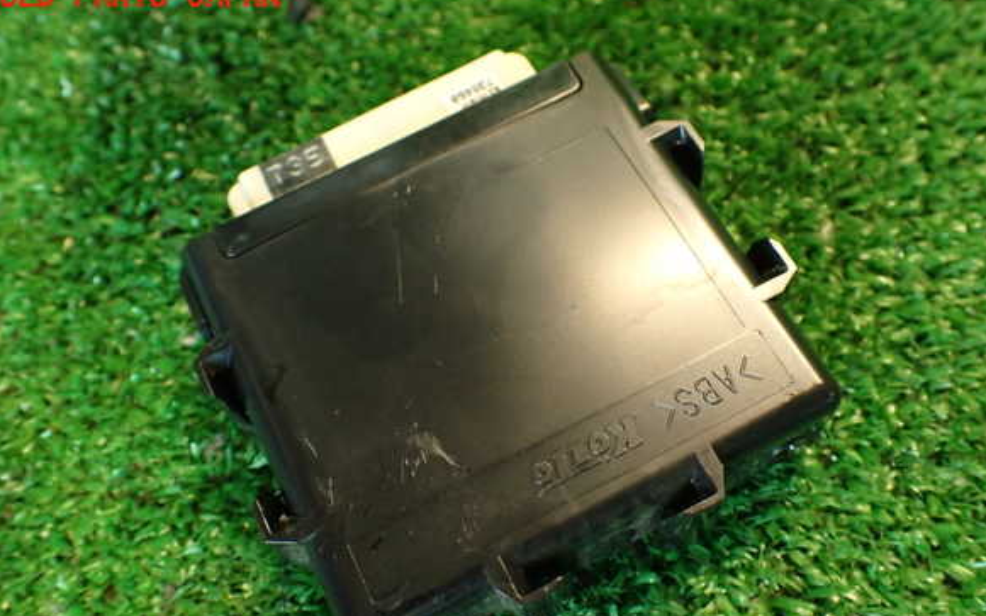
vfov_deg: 36.2
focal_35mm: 35
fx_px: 940
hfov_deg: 55.3
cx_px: 480
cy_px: 356
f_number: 2.4
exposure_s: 1/30
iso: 400
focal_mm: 5.79
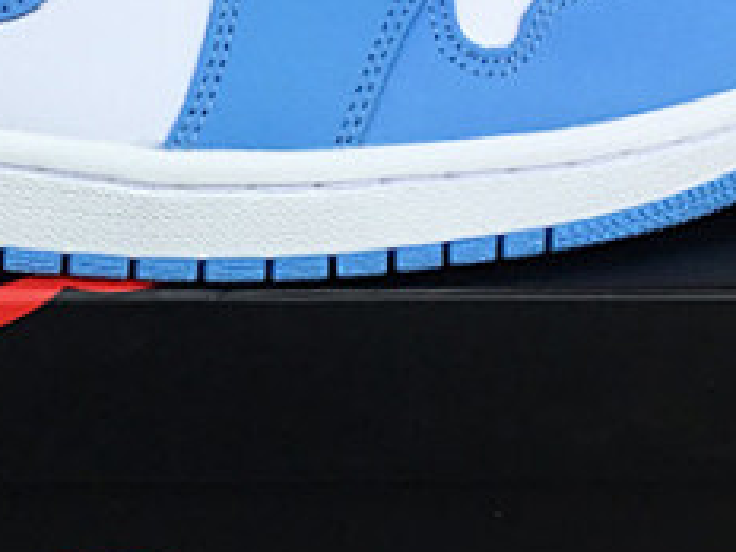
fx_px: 2275
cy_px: 25
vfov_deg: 13.7
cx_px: 54
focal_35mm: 107
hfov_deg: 18.0
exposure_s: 1/494
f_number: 2.4
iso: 25
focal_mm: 3.3
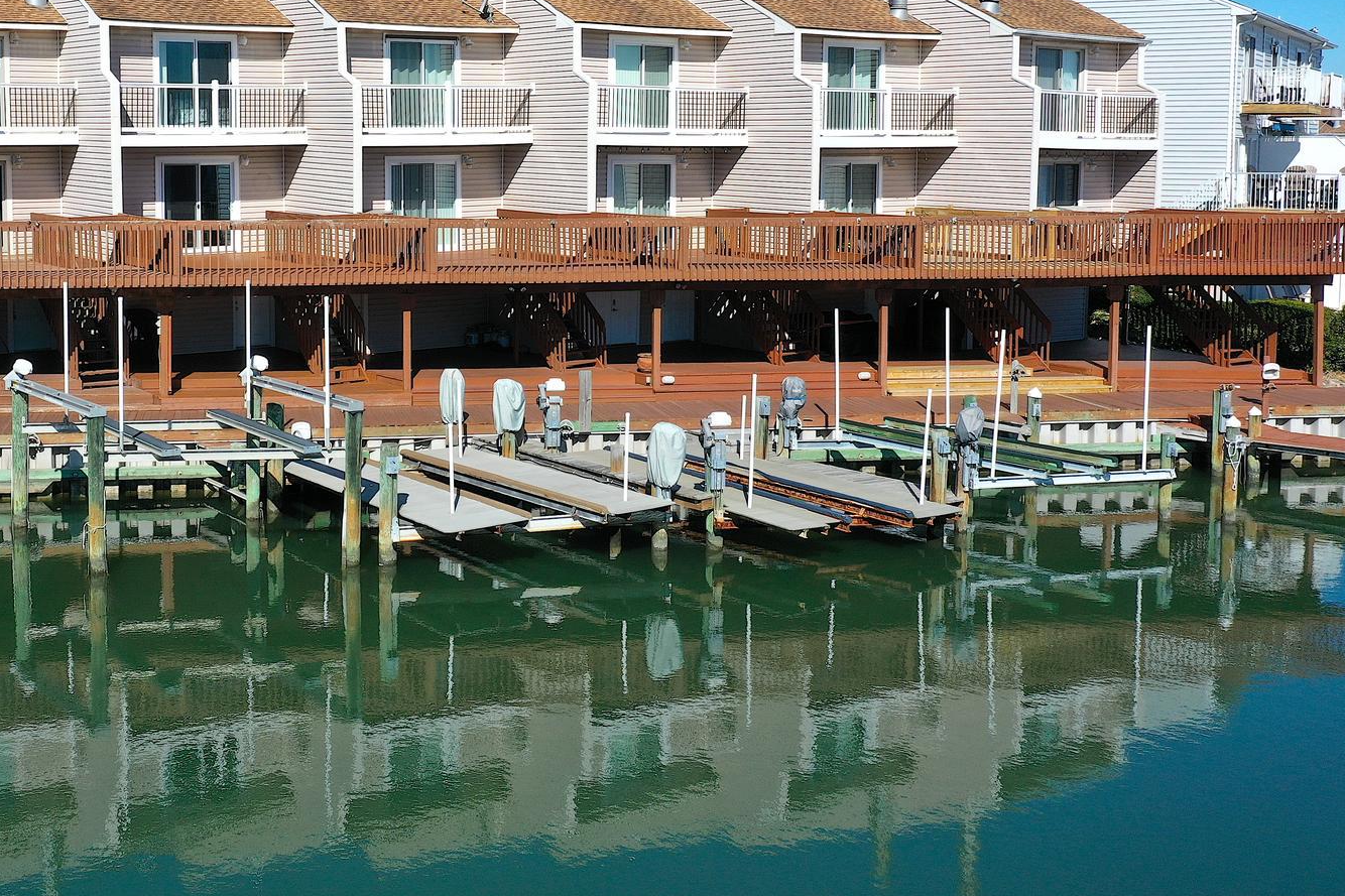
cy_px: 270
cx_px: 434
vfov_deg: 30.8
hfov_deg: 44.7
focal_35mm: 43
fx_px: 1606
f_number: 6.3
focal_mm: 10.26
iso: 100
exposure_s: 1/500
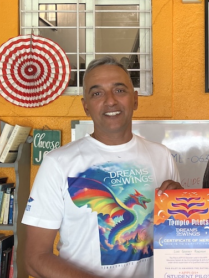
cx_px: 188
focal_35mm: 53
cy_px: 153
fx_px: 426
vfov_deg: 36.1
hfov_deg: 26.6
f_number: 1.5
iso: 125
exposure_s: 1/100
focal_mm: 5.7
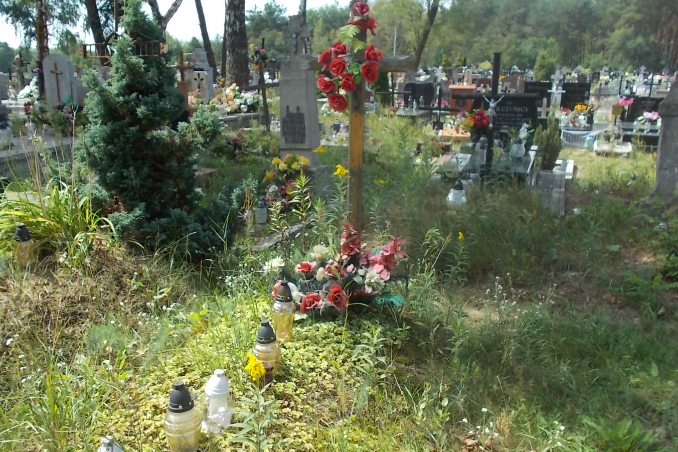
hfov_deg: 58.7
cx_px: 318
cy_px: 236
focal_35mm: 32
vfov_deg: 41.1
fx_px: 603
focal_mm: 4.6
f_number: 3.2
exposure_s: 1/400
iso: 80
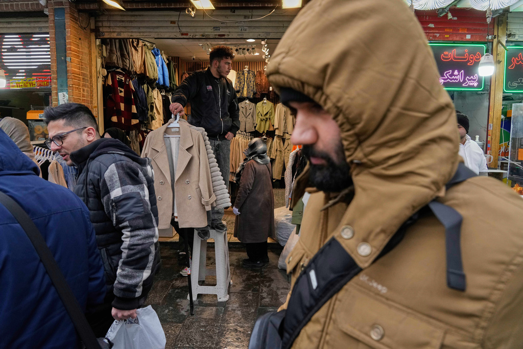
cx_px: 262
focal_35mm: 24
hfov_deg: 73.7
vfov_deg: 53.1
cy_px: 174
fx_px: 349
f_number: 5.6
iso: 1250
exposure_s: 1/1250
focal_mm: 24
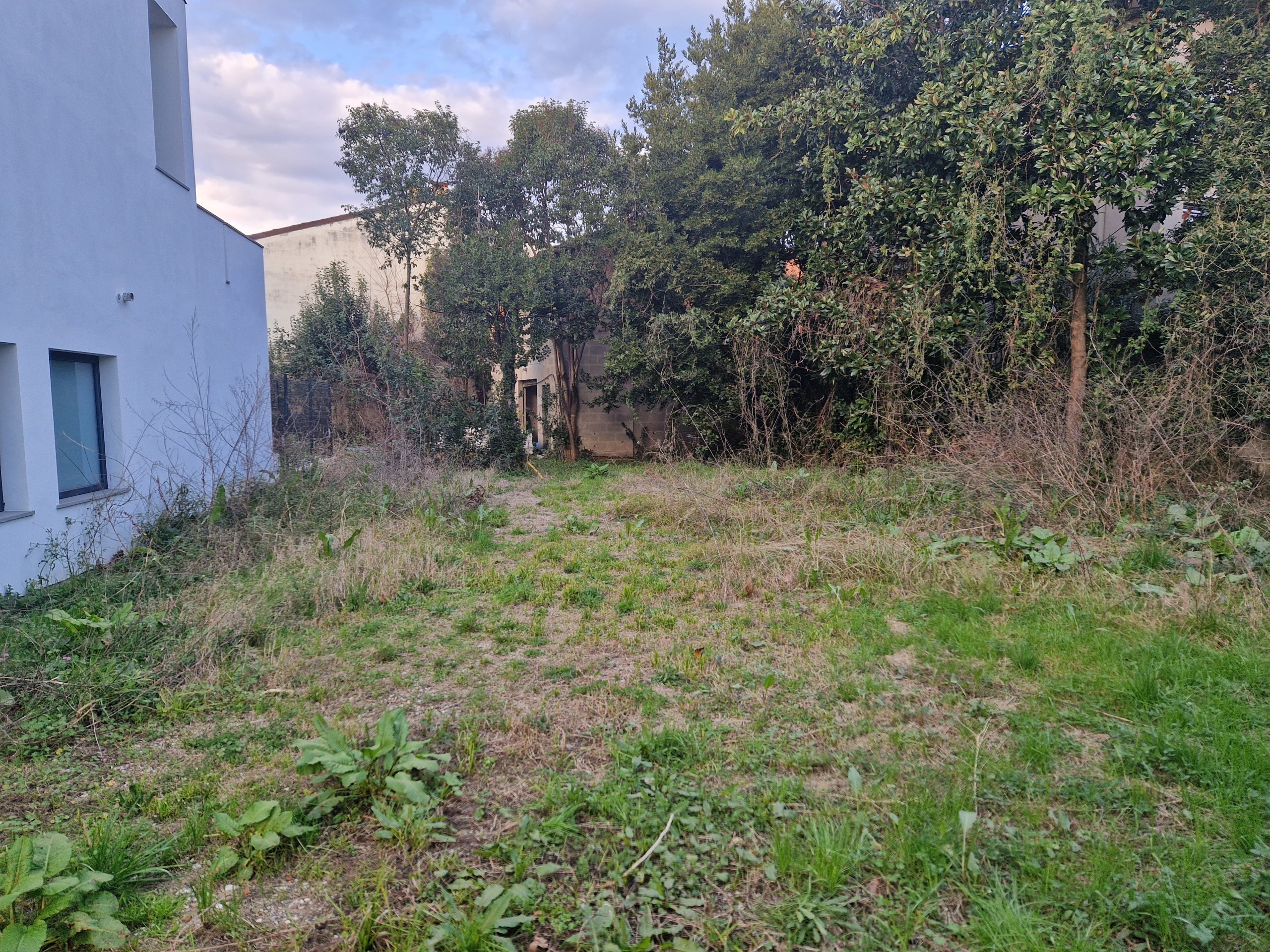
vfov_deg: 58.9
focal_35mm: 23
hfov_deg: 73.9
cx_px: 635
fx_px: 844
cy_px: 476
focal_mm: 5.4
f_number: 1.8
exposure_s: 1/180
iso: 50
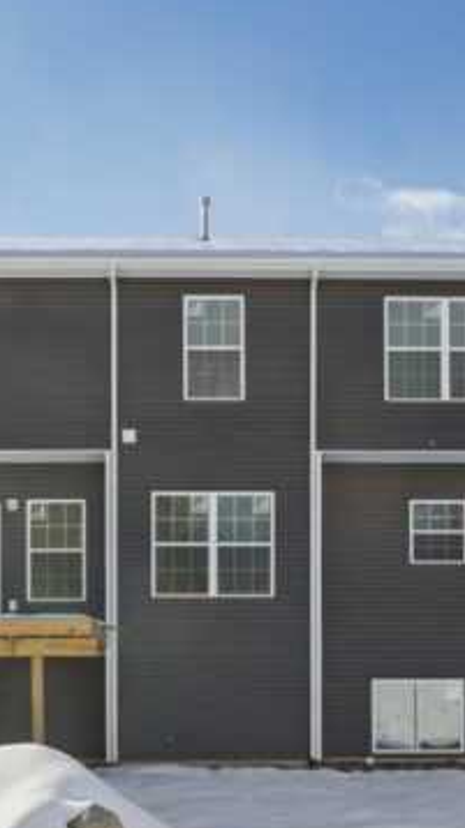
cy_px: 690
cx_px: 178
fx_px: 1054
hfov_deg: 24.8
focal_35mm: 48
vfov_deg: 40.7
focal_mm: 16
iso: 100
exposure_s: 1/400
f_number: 9
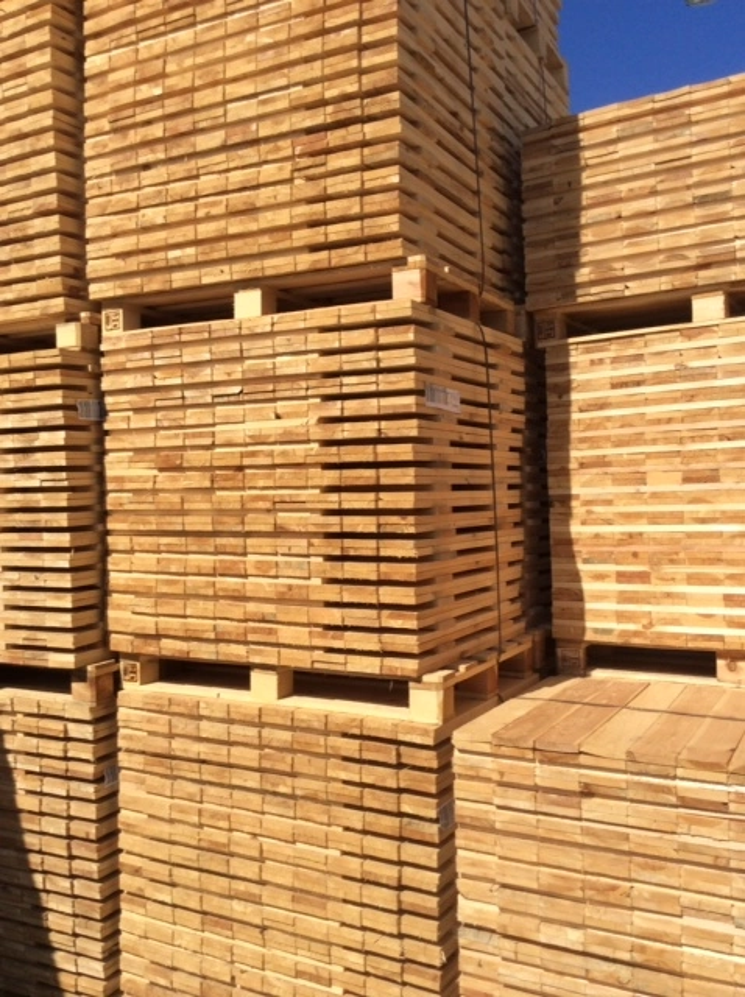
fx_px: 949
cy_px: 498
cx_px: 372
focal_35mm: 33
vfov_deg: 55.4
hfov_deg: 42.8
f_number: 2.4
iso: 32
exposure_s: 1/1845
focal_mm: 3.3
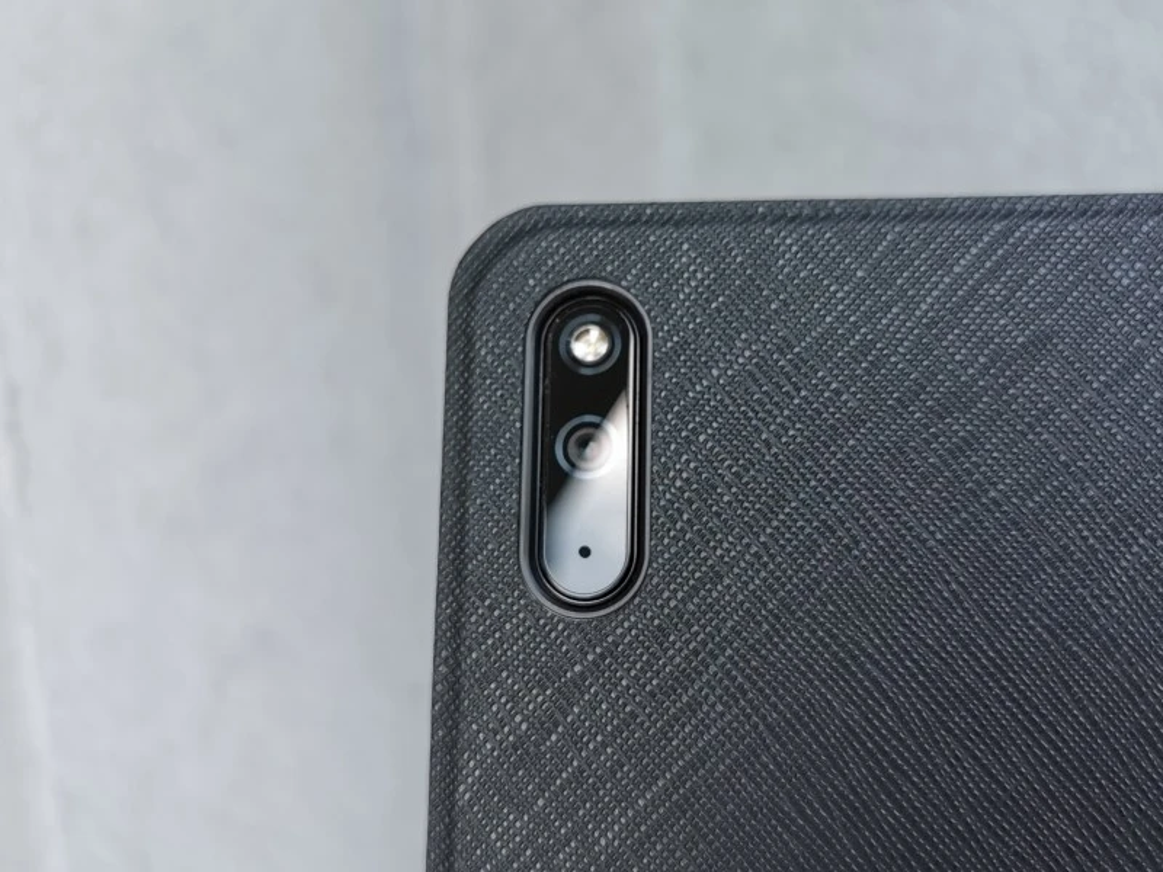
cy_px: 436
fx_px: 1310
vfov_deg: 36.8
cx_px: 582
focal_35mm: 39
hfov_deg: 47.9
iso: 50
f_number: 1.6
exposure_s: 1/363
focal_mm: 5.56
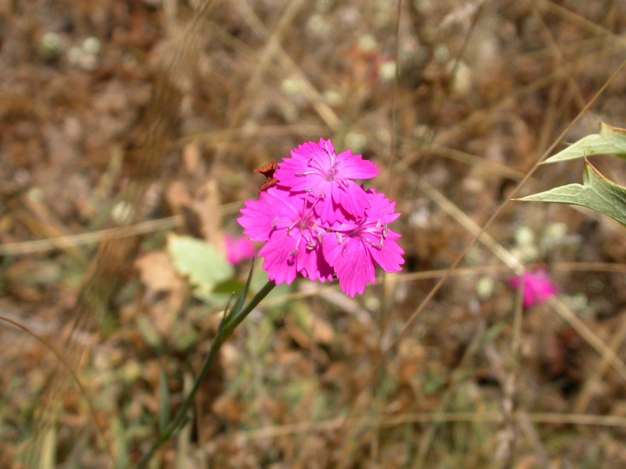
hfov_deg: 22.3
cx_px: 313
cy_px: 234
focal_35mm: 88
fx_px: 1591
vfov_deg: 16.8
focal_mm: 18.2
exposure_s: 1/446
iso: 100
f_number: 6.6
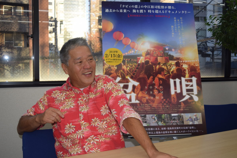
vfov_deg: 31.9
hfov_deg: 46.4
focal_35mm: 42
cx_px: 118
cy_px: 79
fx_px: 277
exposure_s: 1/200
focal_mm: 28
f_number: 5
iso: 200
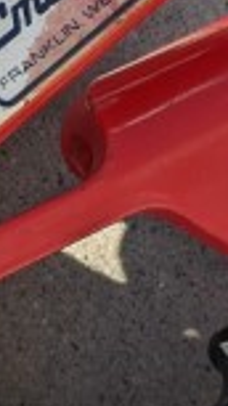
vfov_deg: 17.4
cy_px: 212
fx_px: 1323
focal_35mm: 123
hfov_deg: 9.8
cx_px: 61
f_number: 1.8
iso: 45
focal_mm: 4.44
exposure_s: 1/838
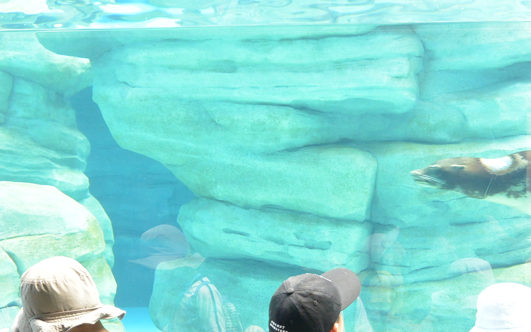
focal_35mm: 48
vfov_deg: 26.6
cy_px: 239
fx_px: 695
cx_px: 302
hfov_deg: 41.7
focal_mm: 11
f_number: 3.5
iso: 500
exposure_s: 1/125
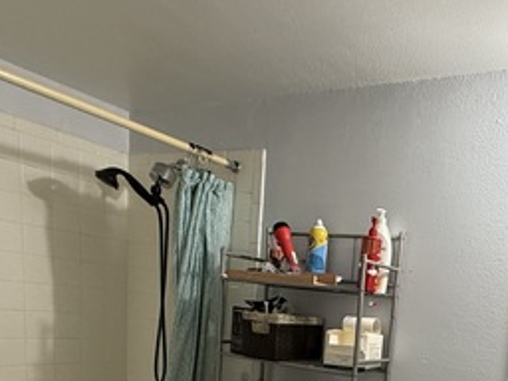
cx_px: 401
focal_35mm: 35
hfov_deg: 49.8
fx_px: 514
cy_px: 409
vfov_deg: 35.4
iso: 400
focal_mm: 2.22
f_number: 2.2
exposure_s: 1/60
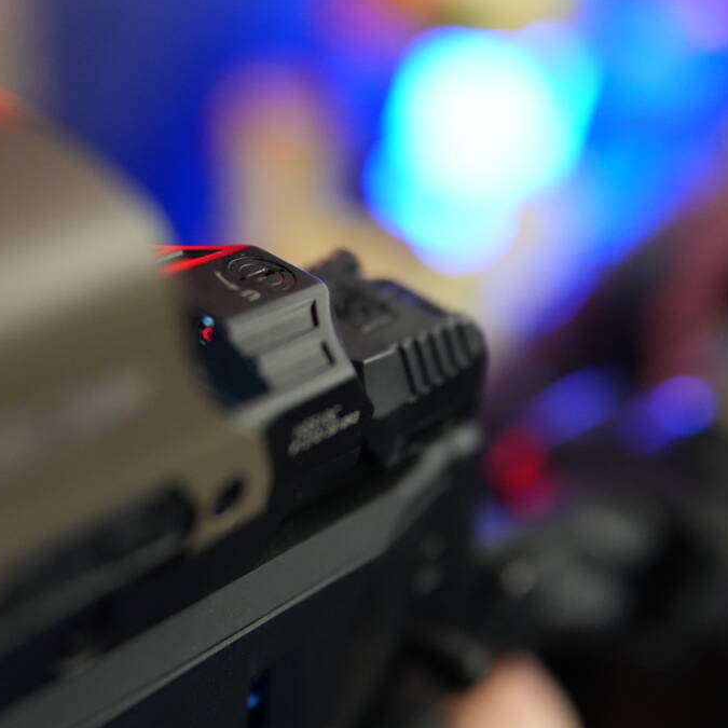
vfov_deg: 29.6
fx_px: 1380
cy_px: 364
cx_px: 233
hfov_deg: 29.3
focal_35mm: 58
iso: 3200
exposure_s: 1/160
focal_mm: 30
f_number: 2
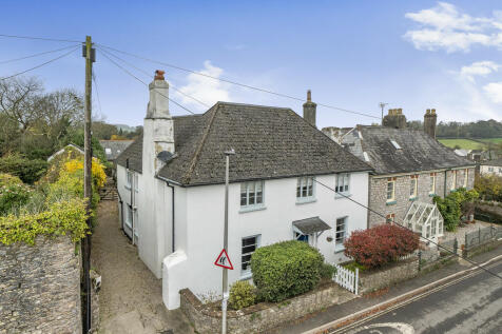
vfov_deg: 64.5
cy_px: 167
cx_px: 251
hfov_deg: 86.9
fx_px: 265
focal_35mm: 19
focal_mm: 13
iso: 400
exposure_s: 1/80
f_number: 8
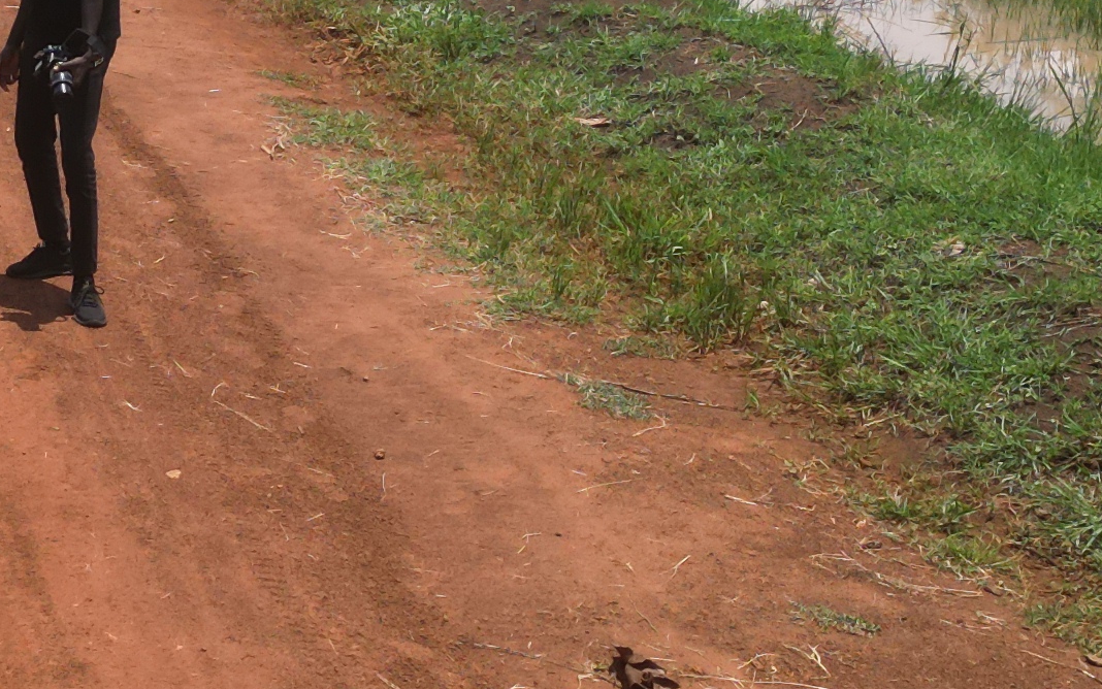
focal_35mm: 96
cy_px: 259
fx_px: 2884
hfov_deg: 20.8
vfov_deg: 13.6
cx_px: -25
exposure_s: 1/4000
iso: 140
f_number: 1.7
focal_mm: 6.72
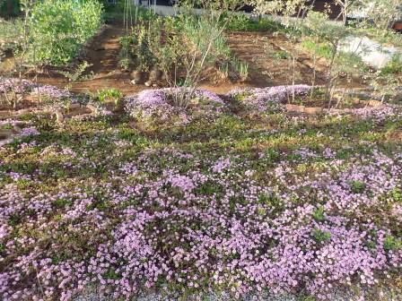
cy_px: 150
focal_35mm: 25
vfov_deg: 54.9
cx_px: 201
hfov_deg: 69.4
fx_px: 290
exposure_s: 1/200
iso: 100
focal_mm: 4.5
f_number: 2.8
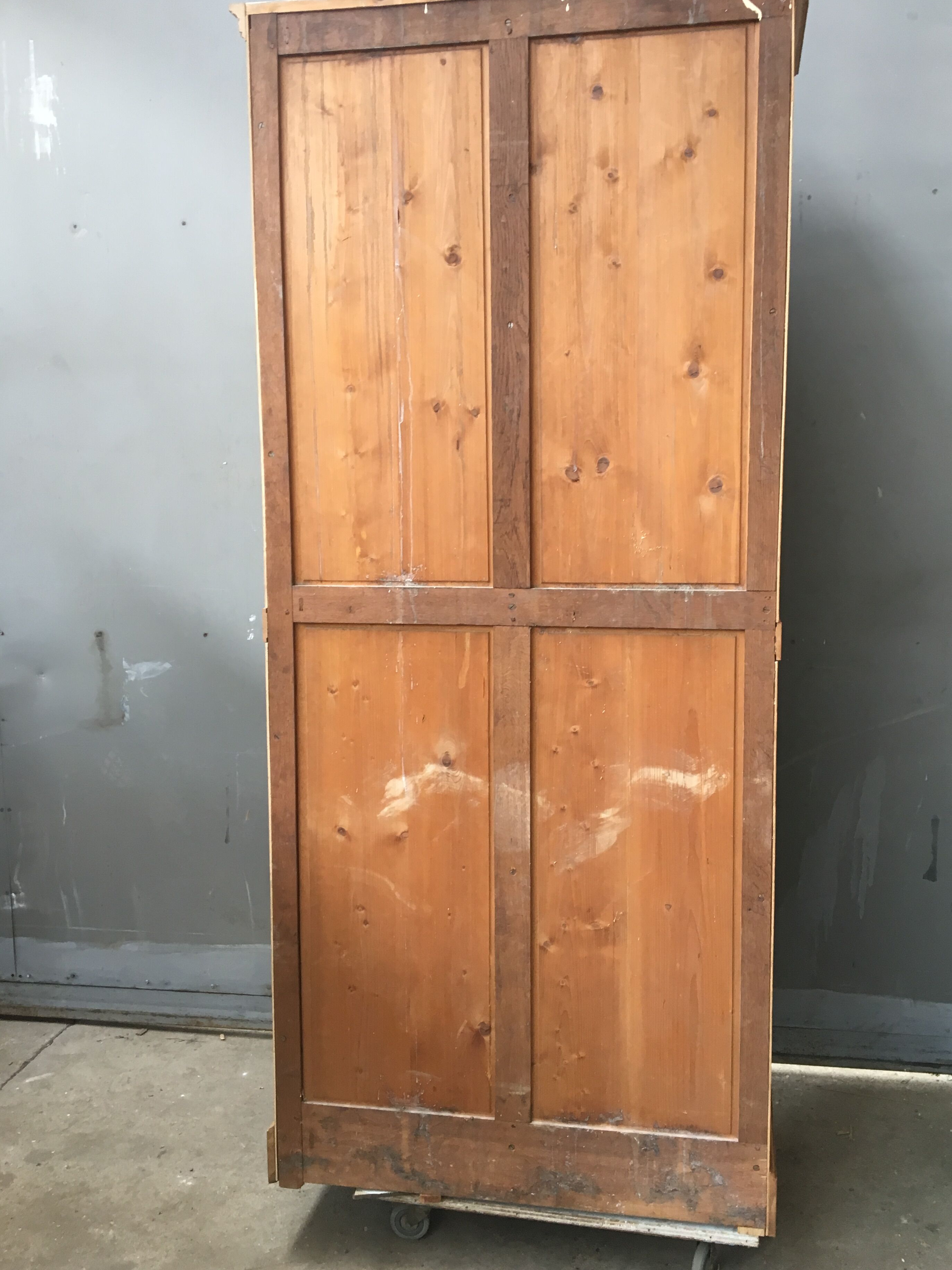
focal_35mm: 32
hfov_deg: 44.1
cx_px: 525
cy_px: 614
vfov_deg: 56.8
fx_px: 1173
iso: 80
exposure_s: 1/33
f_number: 2.2
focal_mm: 4.15
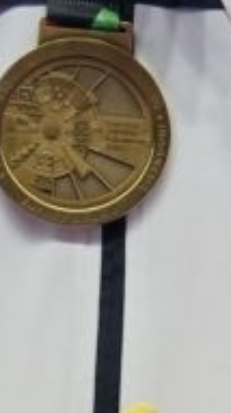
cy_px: -104
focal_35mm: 2766
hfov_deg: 0.4
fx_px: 30213
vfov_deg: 0.8
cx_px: 45
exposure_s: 1/500
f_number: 4
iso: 1600
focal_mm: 280
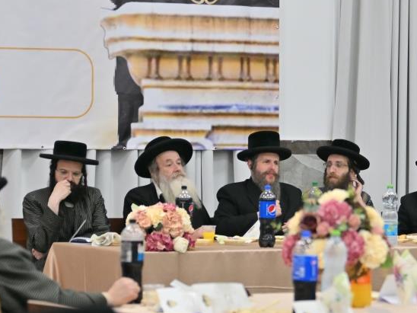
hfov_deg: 8.7
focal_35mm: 228
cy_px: 107
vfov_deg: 6.5
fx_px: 2747
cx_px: 358
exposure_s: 1/320
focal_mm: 85
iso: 400
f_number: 2.8
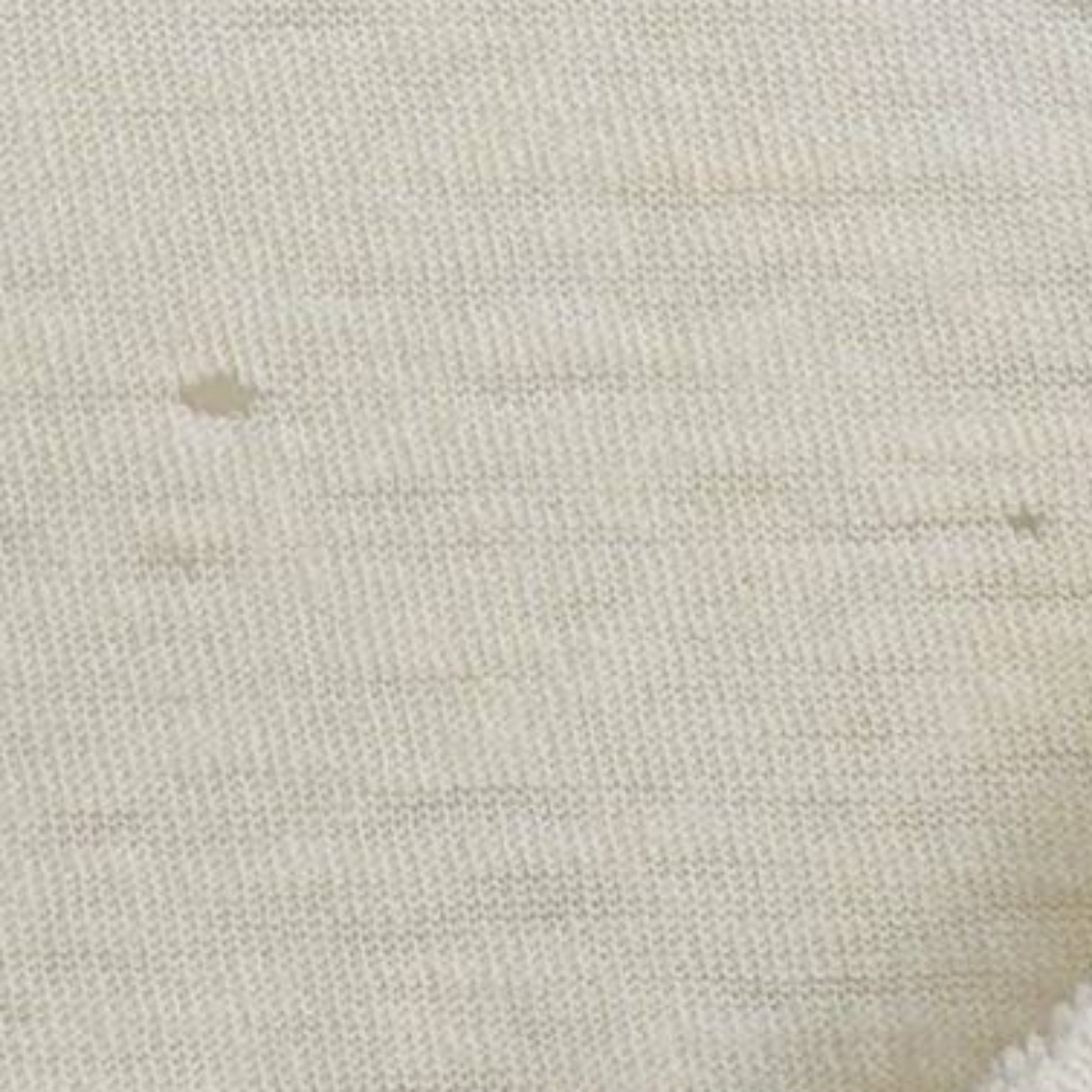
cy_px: -727
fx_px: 5568
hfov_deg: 11.2
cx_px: 322
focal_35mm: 156
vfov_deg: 10.7
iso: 40
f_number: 1.8
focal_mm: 5.4
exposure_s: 1/120
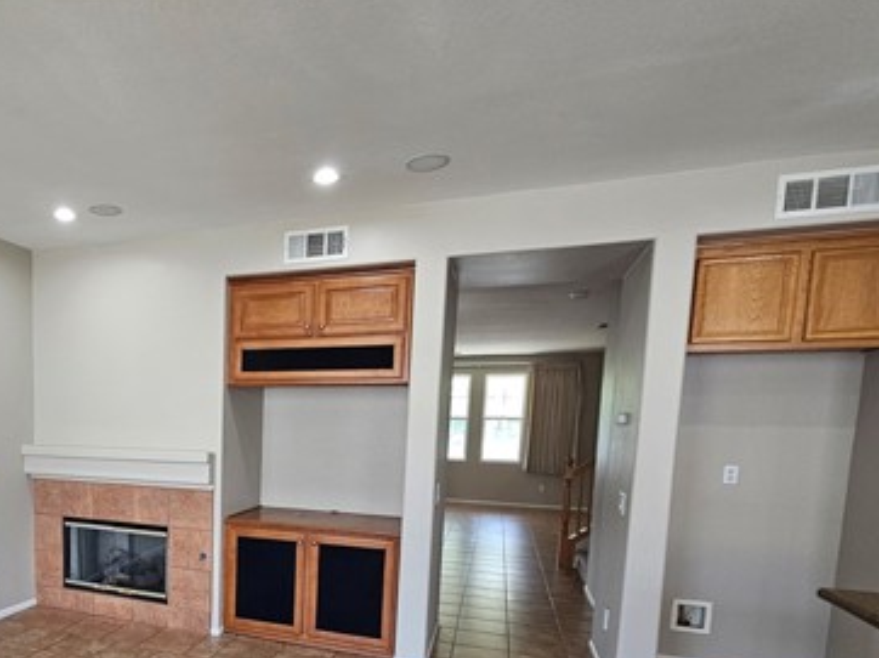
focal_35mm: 23
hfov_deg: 68.2
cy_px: 493
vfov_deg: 56.0
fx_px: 584
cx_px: 199
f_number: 2.2
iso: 100
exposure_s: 1/60
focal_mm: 2.2
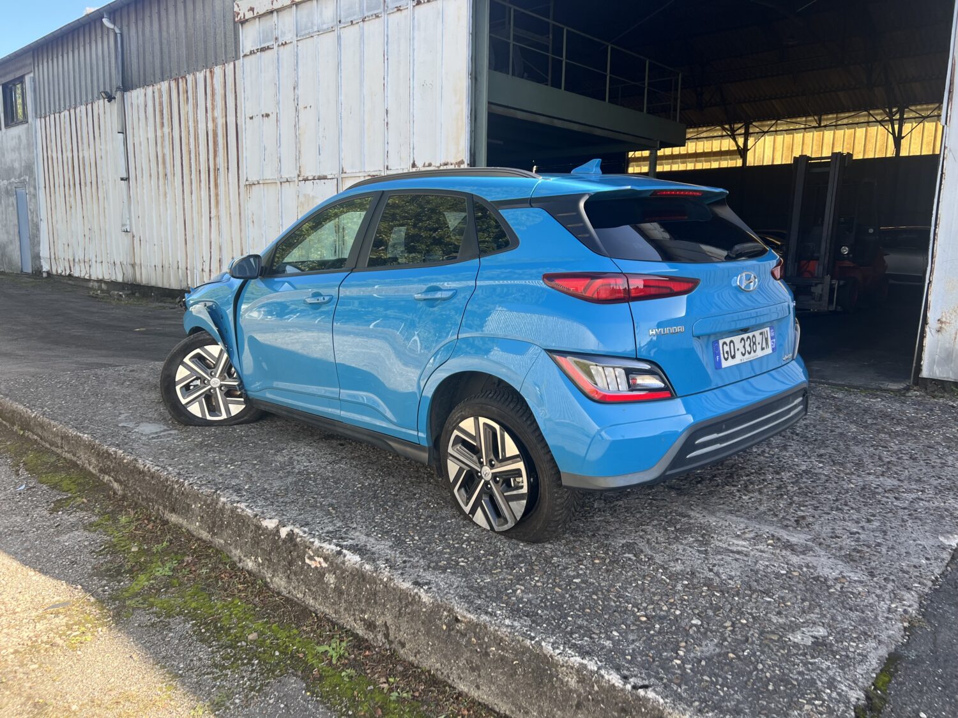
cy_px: 359
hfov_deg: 67.3
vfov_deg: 53.1
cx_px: 479
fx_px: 720
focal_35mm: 26
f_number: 1.5
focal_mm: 5.7
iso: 50
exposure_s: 1/458
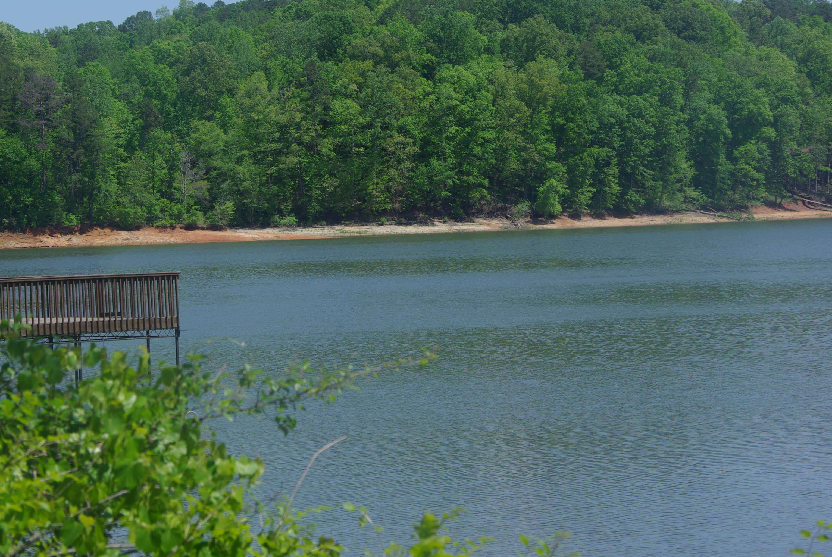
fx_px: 2545
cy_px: 231
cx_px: 314
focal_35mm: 110
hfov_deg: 18.5
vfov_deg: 12.5
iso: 100
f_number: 8
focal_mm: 57.5
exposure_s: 1/250
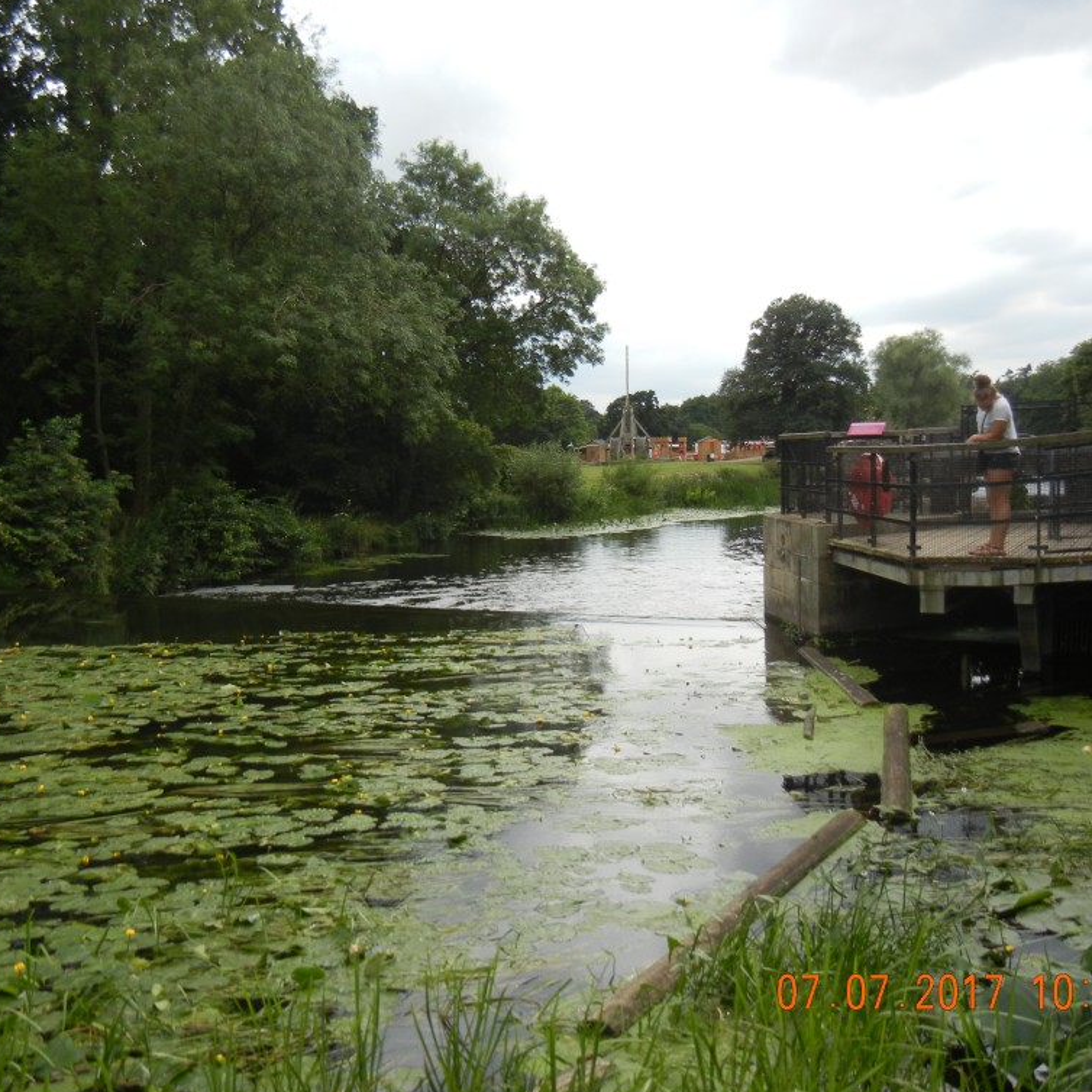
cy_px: 552
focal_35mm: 36
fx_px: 1285
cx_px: 491
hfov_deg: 46.0
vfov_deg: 46.0
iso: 160
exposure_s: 1/618
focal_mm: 5.4
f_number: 3.5
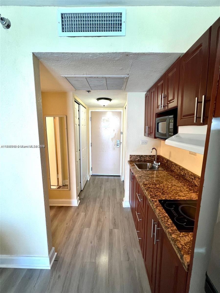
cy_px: 146
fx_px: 110
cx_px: 110
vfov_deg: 106.2
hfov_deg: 89.9
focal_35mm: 13
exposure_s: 1/60
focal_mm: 1.57
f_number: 1.8
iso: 160
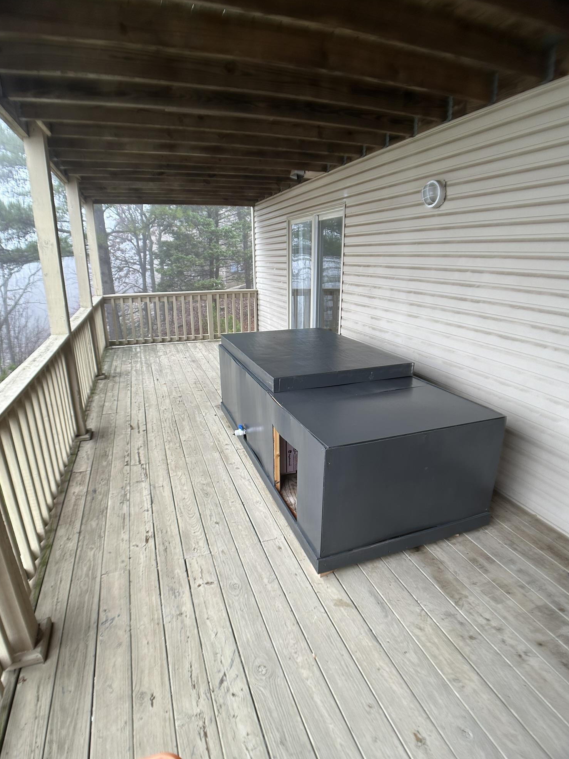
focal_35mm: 27
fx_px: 592
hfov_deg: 51.4
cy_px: 383
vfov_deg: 65.3
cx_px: 284
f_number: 1.5
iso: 64
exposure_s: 1/120
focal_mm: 5.7
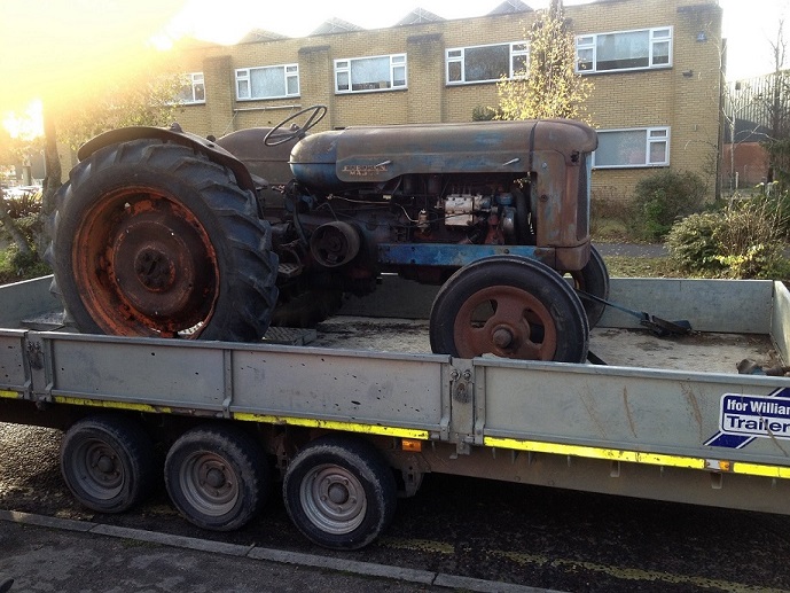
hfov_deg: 52.6
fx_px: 799
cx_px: 395
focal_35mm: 35
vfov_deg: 40.7
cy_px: 296
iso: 50
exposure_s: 1/151
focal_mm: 4.28
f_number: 2.4
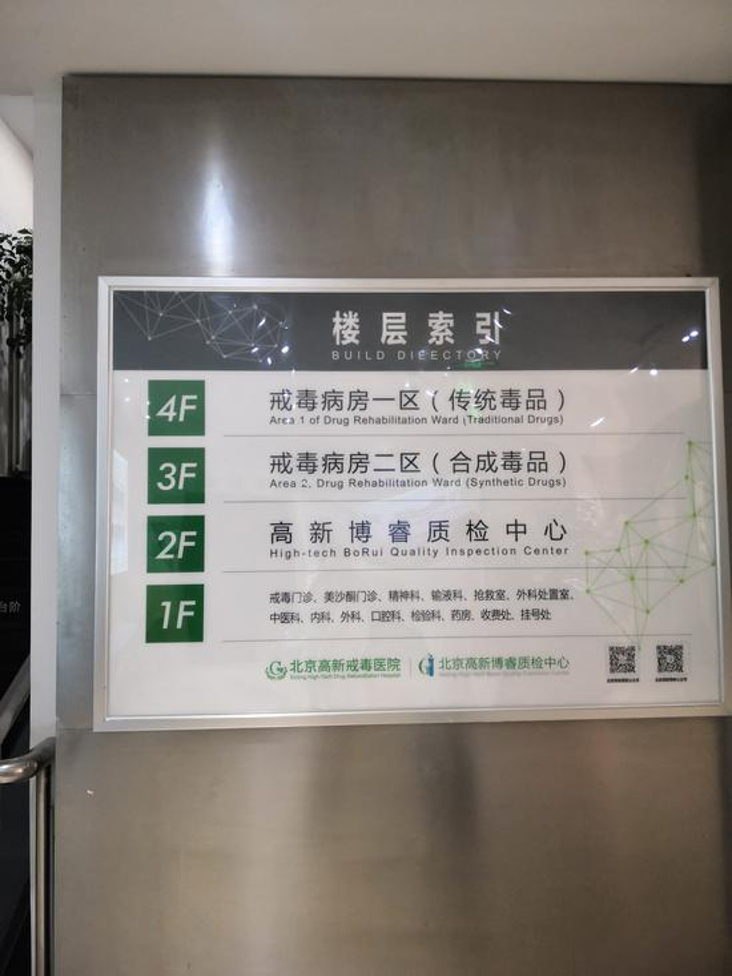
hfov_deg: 51.4
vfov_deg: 65.3
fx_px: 761
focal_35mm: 27
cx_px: 366
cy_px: 488
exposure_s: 1/25
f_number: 2.2
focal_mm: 3.81
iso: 500
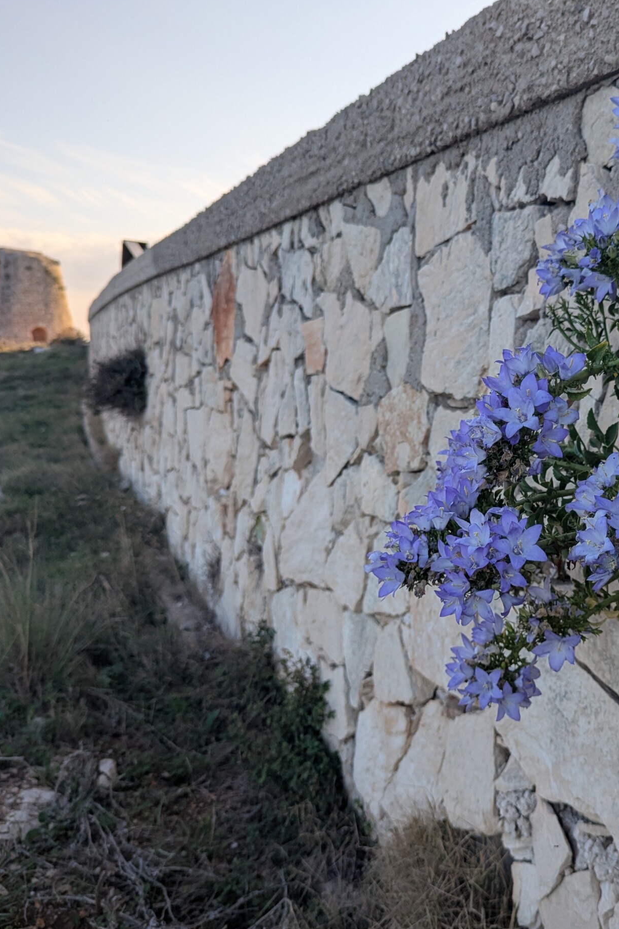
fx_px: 877
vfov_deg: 55.8
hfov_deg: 37.8
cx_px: 475
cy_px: 468
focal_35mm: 34
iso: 45
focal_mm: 6.81
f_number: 1.85
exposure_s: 1/1088
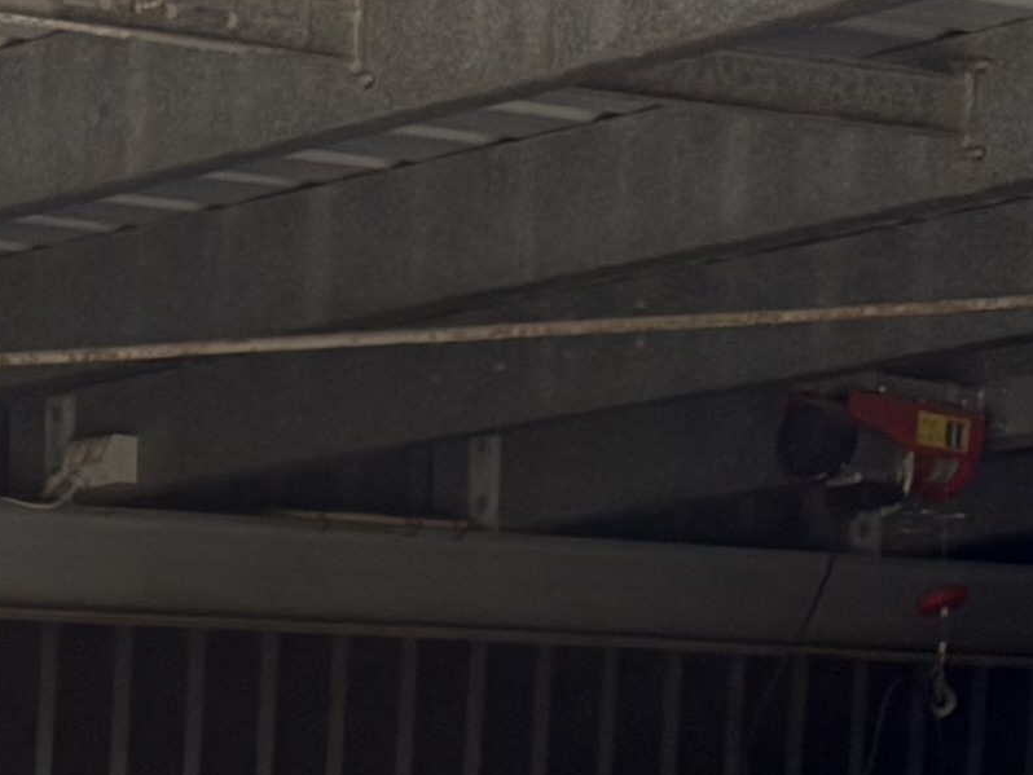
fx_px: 5552
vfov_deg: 7.3
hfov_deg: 9.8
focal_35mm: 186
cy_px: 2084
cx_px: -1096
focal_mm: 5.96
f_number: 1.6
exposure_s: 1/895
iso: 50
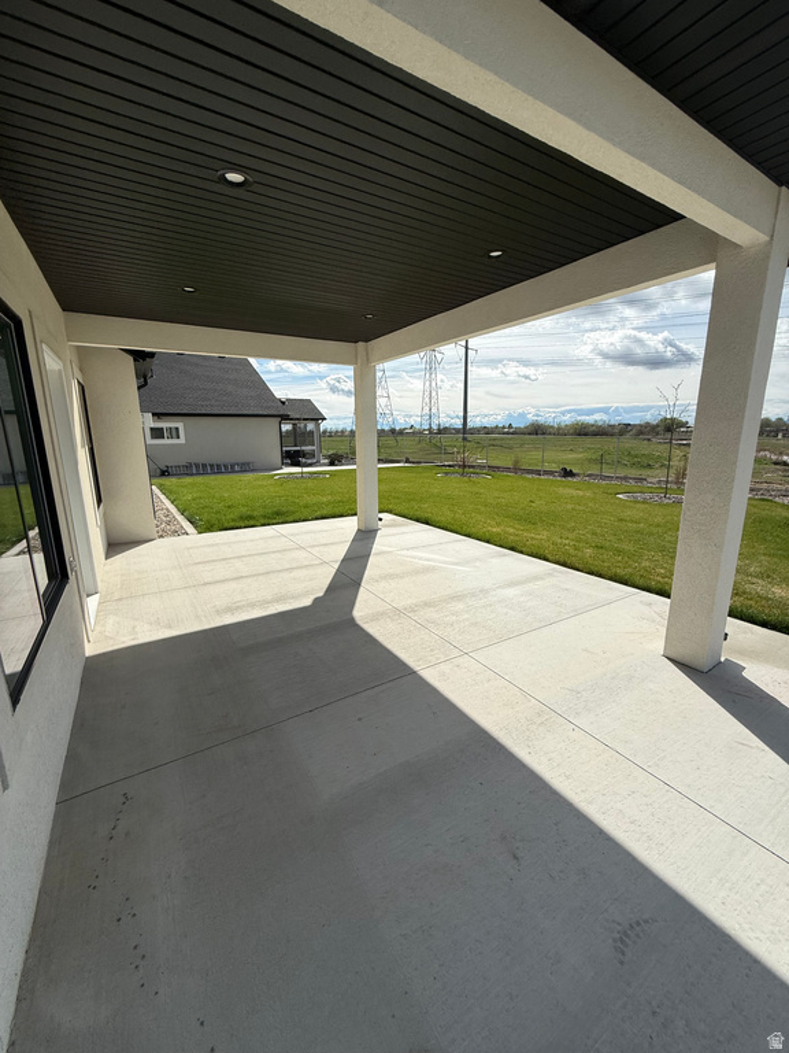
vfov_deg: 102.1
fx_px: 425
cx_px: 394
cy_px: 526
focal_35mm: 14
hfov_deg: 85.7
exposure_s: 1/6173
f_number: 2.2
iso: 50
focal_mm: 2.22
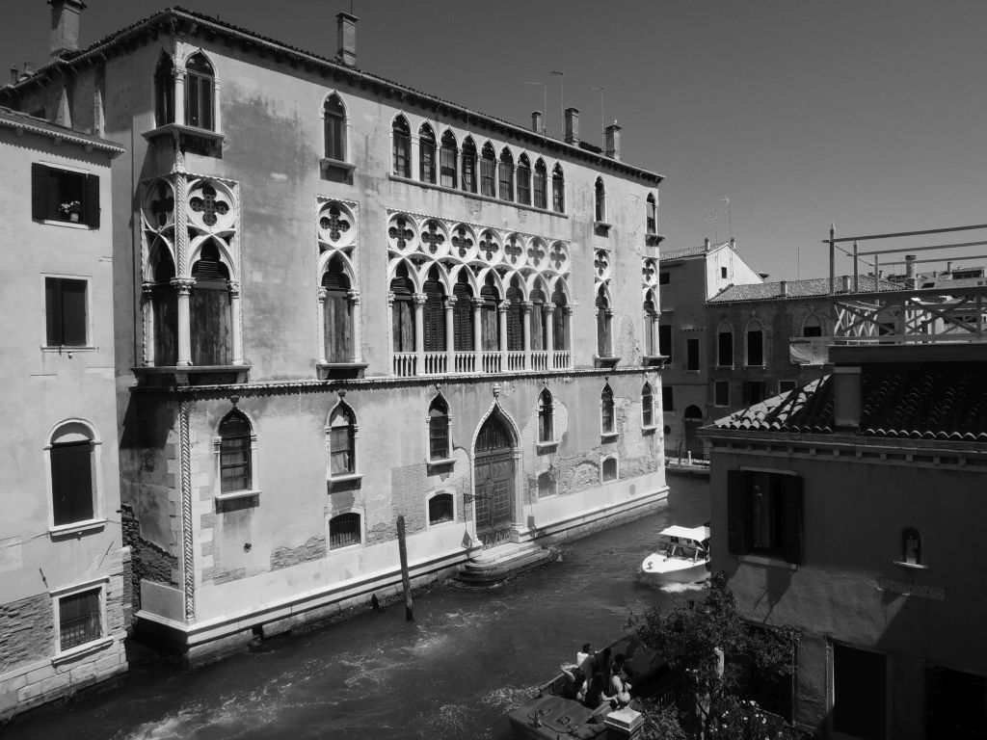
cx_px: 494
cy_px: 370
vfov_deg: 56.8
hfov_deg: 71.6
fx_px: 684
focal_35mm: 24
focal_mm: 4.3
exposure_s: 1/800
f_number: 5.6
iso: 100
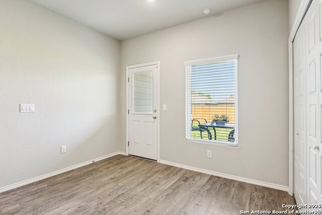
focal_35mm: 18
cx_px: 161
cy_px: 108
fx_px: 161
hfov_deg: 90.0
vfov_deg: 67.4
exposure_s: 1/20
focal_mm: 18
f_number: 8
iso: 500
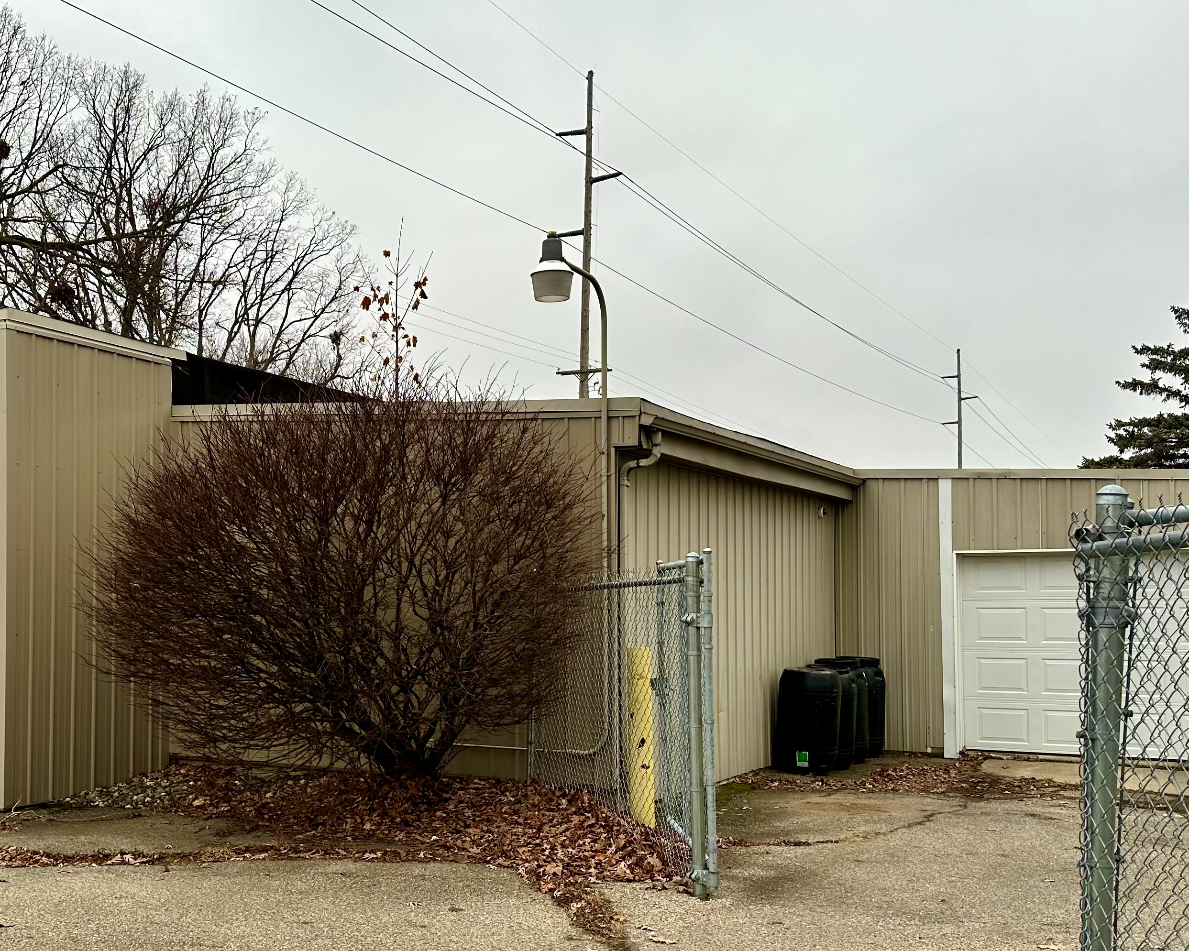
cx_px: 428
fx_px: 1337
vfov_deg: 39.0
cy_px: 577
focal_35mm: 38
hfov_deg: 47.4
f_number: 1.78
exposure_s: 1/421
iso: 80
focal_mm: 6.86
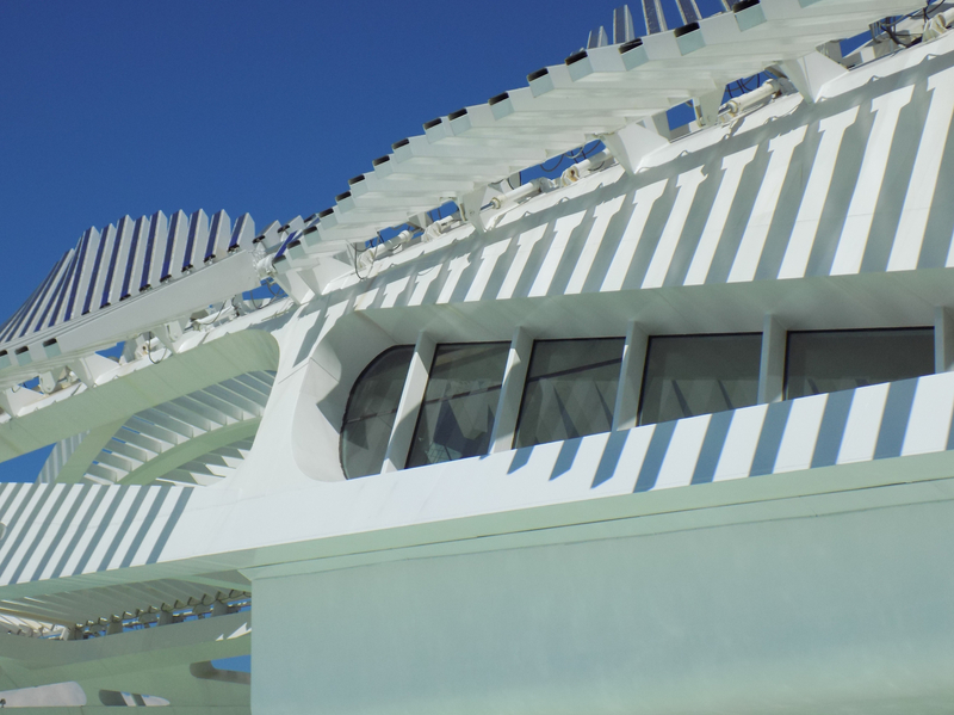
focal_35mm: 70
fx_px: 1928
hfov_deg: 27.8
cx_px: 477
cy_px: 358
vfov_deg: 21.0
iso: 80
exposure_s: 1/200
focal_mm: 12.5
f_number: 13.4
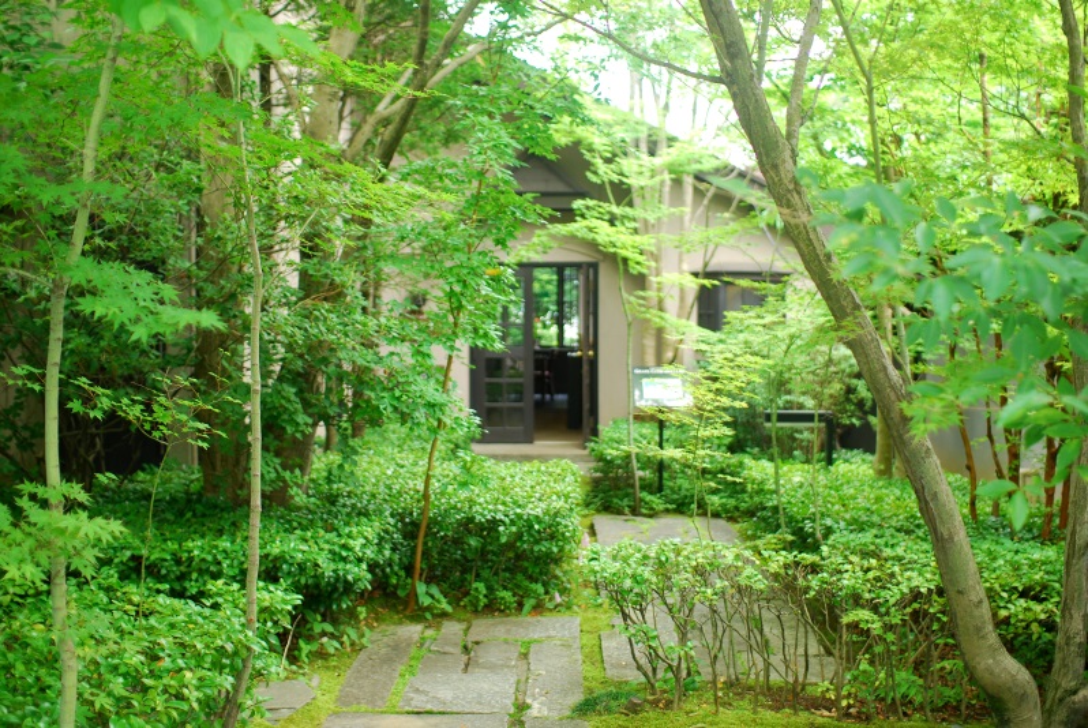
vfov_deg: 29.9
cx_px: 544
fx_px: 1361
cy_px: 364
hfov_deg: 43.6
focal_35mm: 45
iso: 100
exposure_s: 1/90
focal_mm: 30
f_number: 1.4
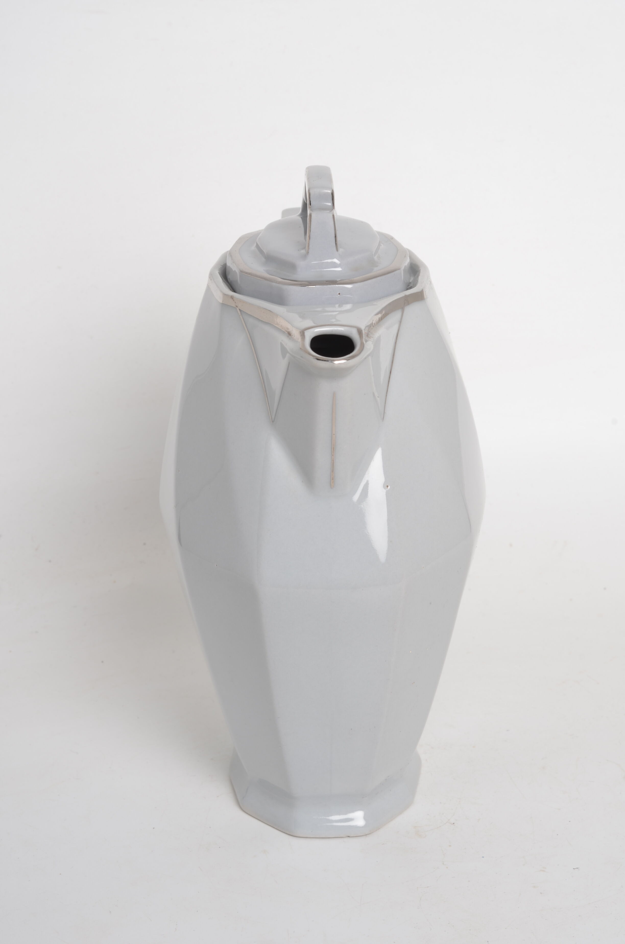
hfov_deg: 18.1
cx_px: 312
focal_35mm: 75
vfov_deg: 27.0
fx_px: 1962
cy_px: 472
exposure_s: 1/125
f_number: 14
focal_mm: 50
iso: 100
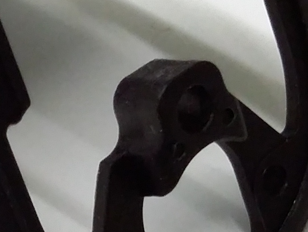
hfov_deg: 13.4
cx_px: 24
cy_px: 128
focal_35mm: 146
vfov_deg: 10.2
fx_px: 1300
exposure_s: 1/15
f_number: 2.4
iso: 200
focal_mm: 3.4
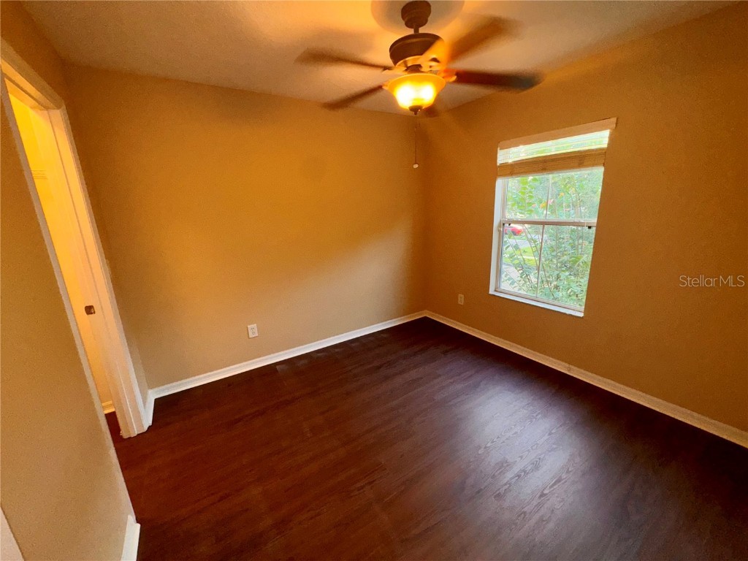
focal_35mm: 14
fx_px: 303
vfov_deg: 85.7
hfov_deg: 102.1
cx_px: 374
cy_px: 280
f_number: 2.2
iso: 80
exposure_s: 1/65
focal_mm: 2.22
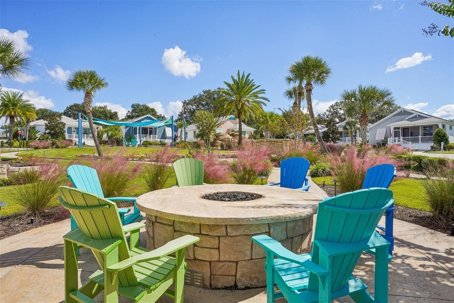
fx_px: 265
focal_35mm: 21
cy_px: 152
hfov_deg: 81.2
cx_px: 227
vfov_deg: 59.5
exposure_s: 1/100
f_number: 18
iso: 100
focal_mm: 21
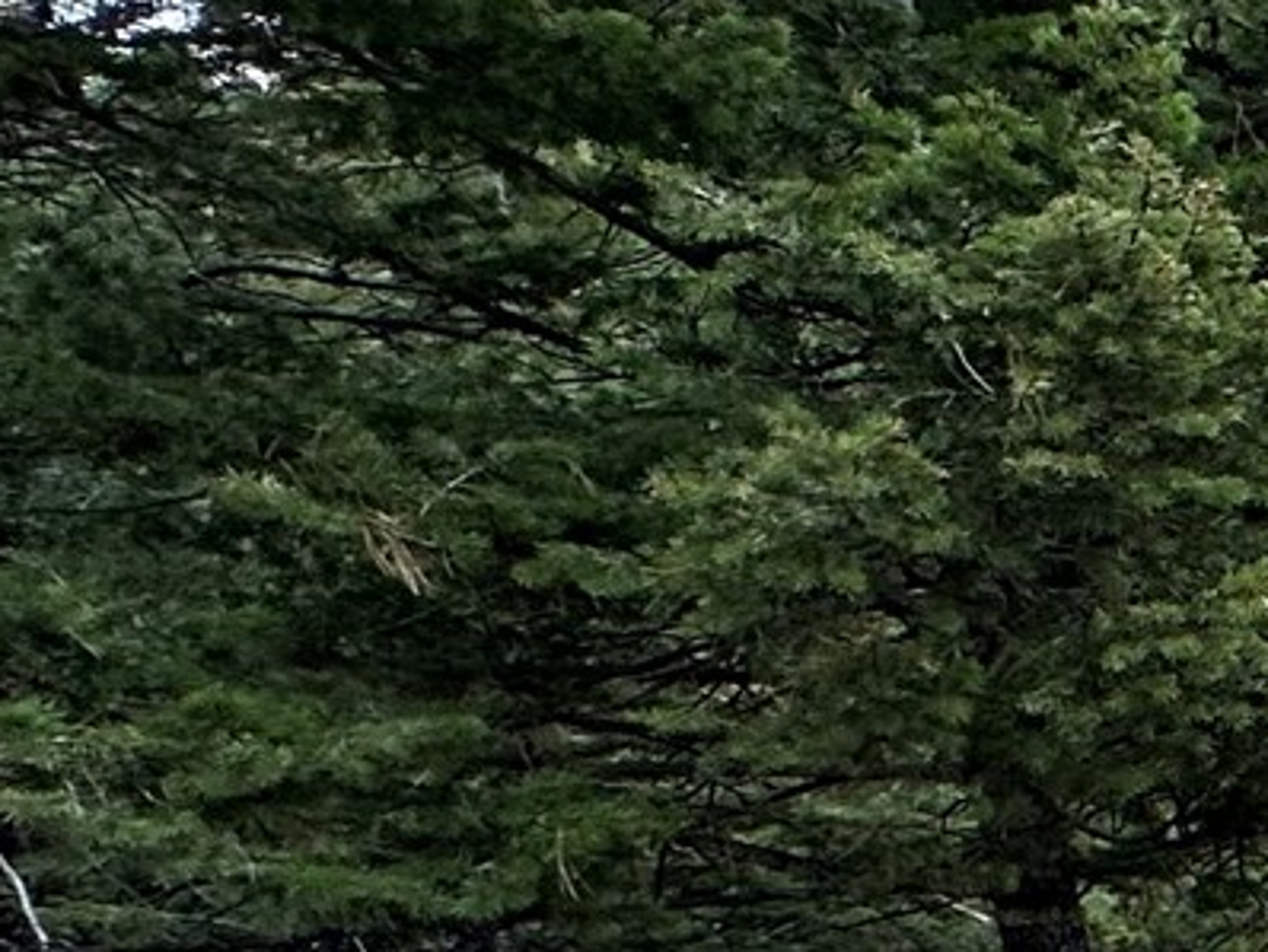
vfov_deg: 20.2
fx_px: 2639
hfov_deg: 15.1
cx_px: 3043
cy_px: 786
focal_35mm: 72
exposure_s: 1/375
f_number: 2.2
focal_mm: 2.22
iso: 40
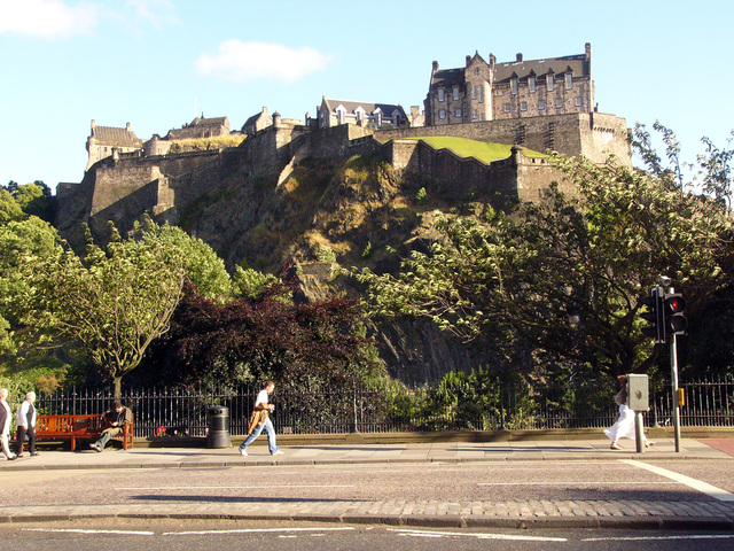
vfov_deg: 29.7
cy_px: 276
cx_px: 367
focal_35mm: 49
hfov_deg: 38.9
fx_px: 1039
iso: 200
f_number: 5.2
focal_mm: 8.2
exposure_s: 1/500
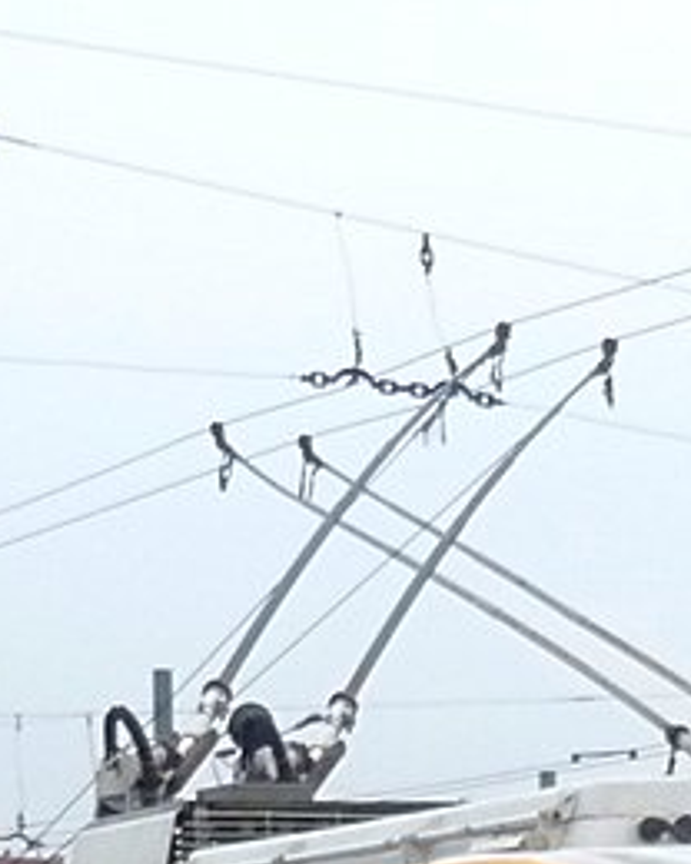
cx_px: 648
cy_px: 1090
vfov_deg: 14.6
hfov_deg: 12.0
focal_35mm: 127
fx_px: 3247
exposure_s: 1/30
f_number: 2.8
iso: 250
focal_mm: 5.5
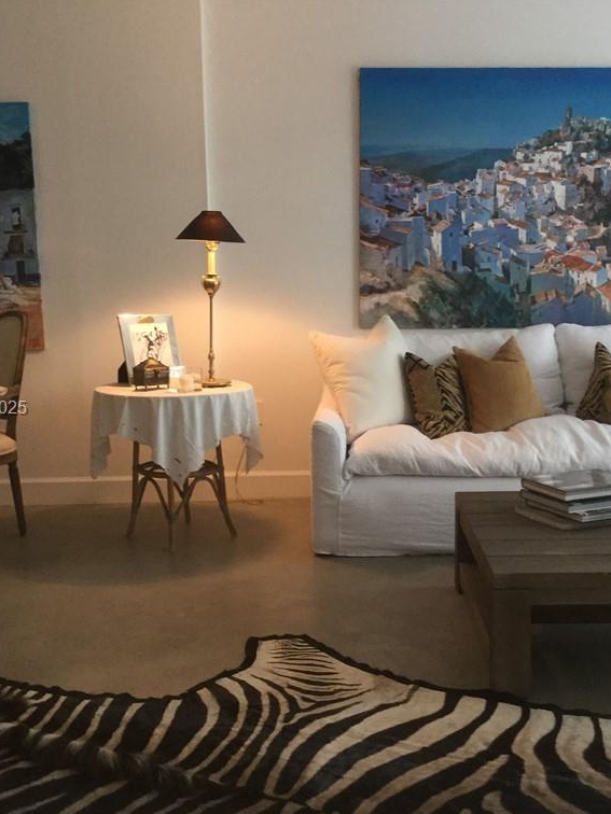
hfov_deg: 34.3
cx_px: 351
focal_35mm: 42
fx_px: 988
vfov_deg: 44.8
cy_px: 409
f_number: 2.4
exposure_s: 1/30
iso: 125
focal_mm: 3.3
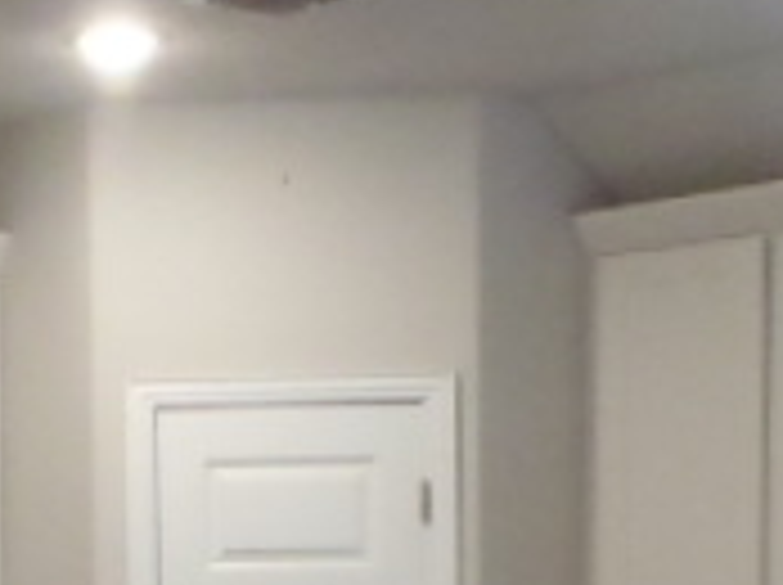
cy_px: 832
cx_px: -22
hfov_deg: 18.5
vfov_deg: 13.6
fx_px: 2327
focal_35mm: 103
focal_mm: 5
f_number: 3.9
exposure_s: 1/50
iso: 800
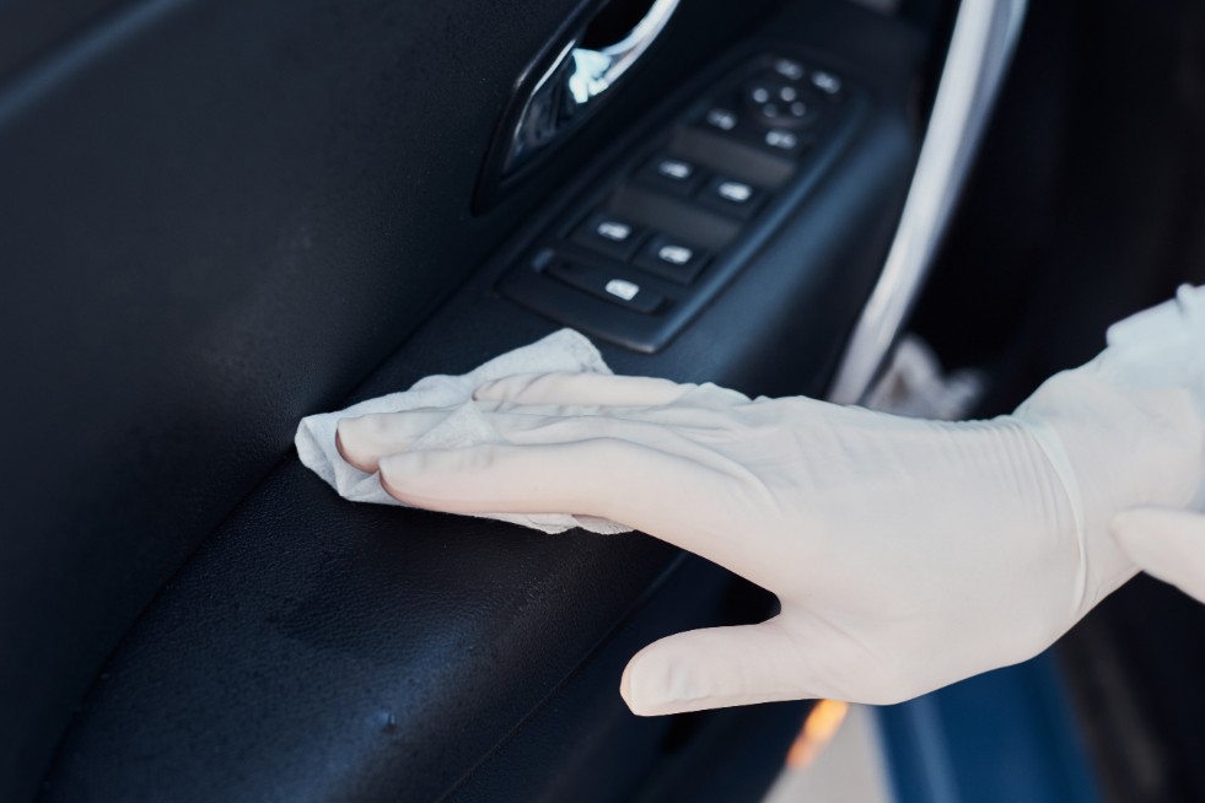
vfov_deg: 26.5
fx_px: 1707
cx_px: 603
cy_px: 400
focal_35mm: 51
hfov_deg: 38.9
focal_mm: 50
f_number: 4
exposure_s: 1/250
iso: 320
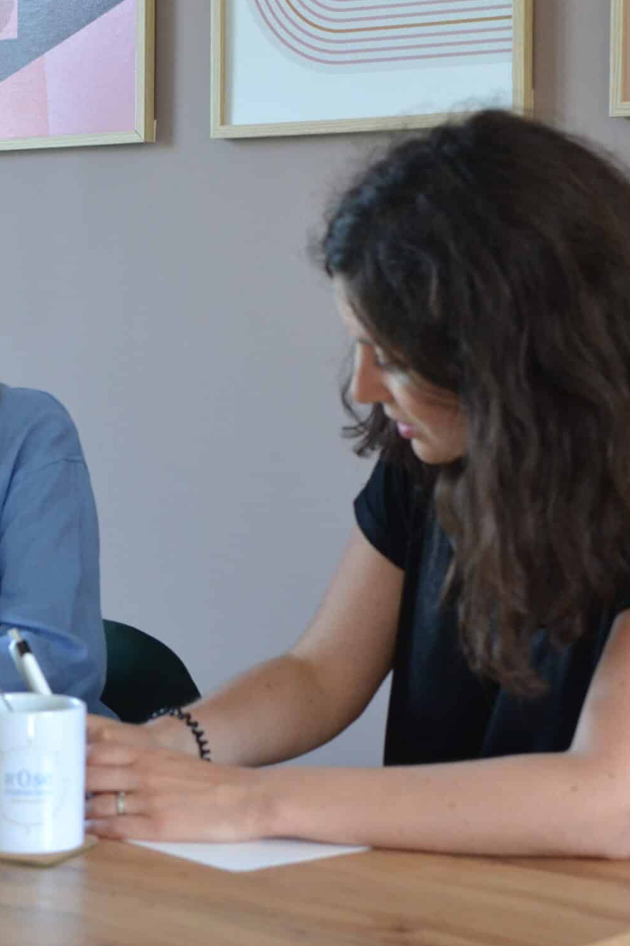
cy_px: 410
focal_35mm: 90
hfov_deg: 15.0
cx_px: 17
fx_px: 2359
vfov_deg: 22.6
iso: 1600
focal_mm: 35
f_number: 3.5
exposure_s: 1/250
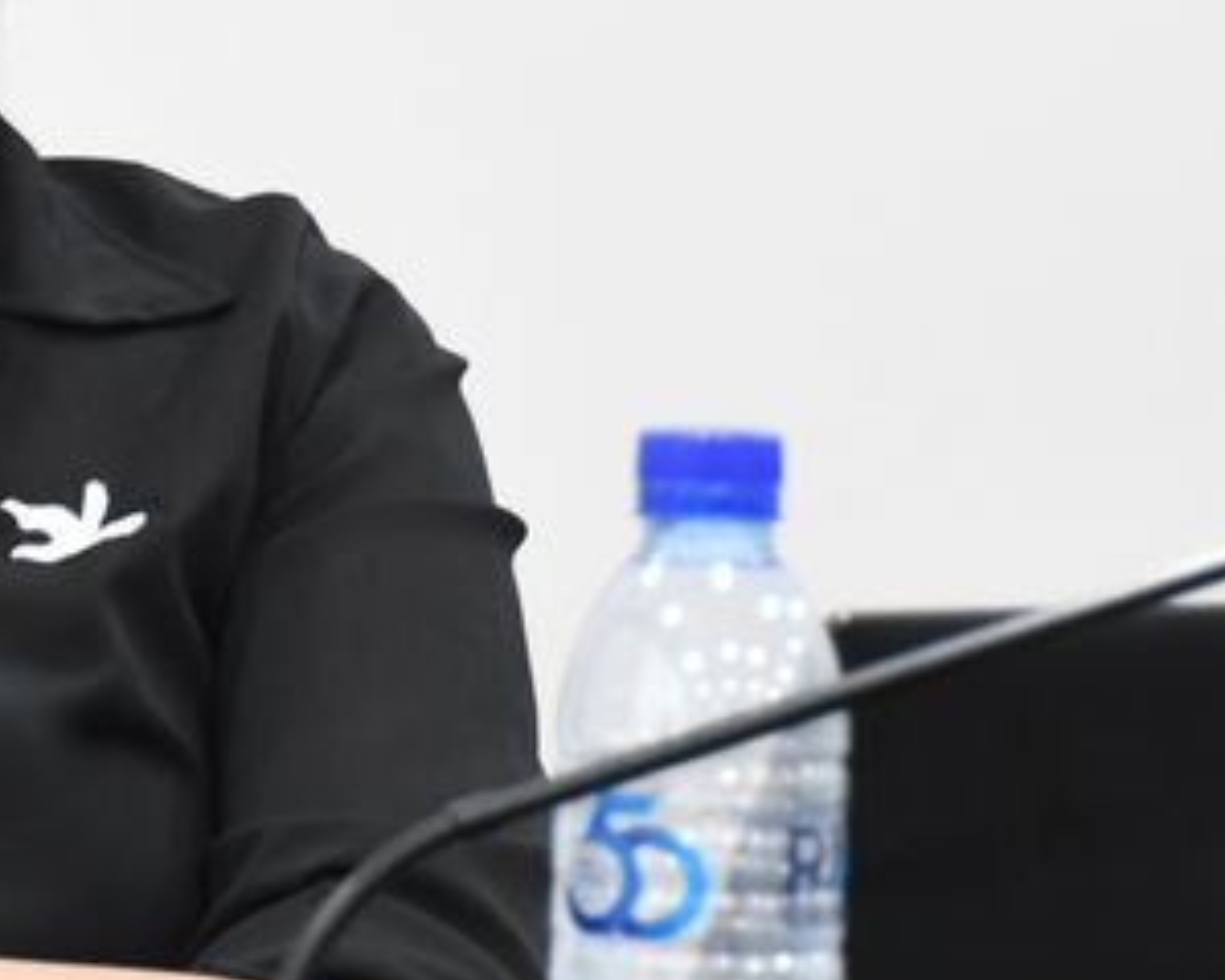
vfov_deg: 2.2
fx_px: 25298
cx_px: -229
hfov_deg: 2.8
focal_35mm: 698
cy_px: 84
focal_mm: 145
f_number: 6
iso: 1600
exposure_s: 1/30
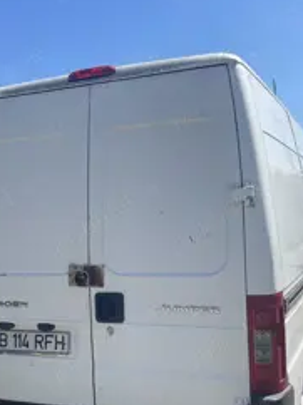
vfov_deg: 43.7
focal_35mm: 43
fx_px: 503
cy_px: 243
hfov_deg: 33.5
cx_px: 166
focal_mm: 4.2
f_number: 1.6
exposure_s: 1/4831
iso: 50
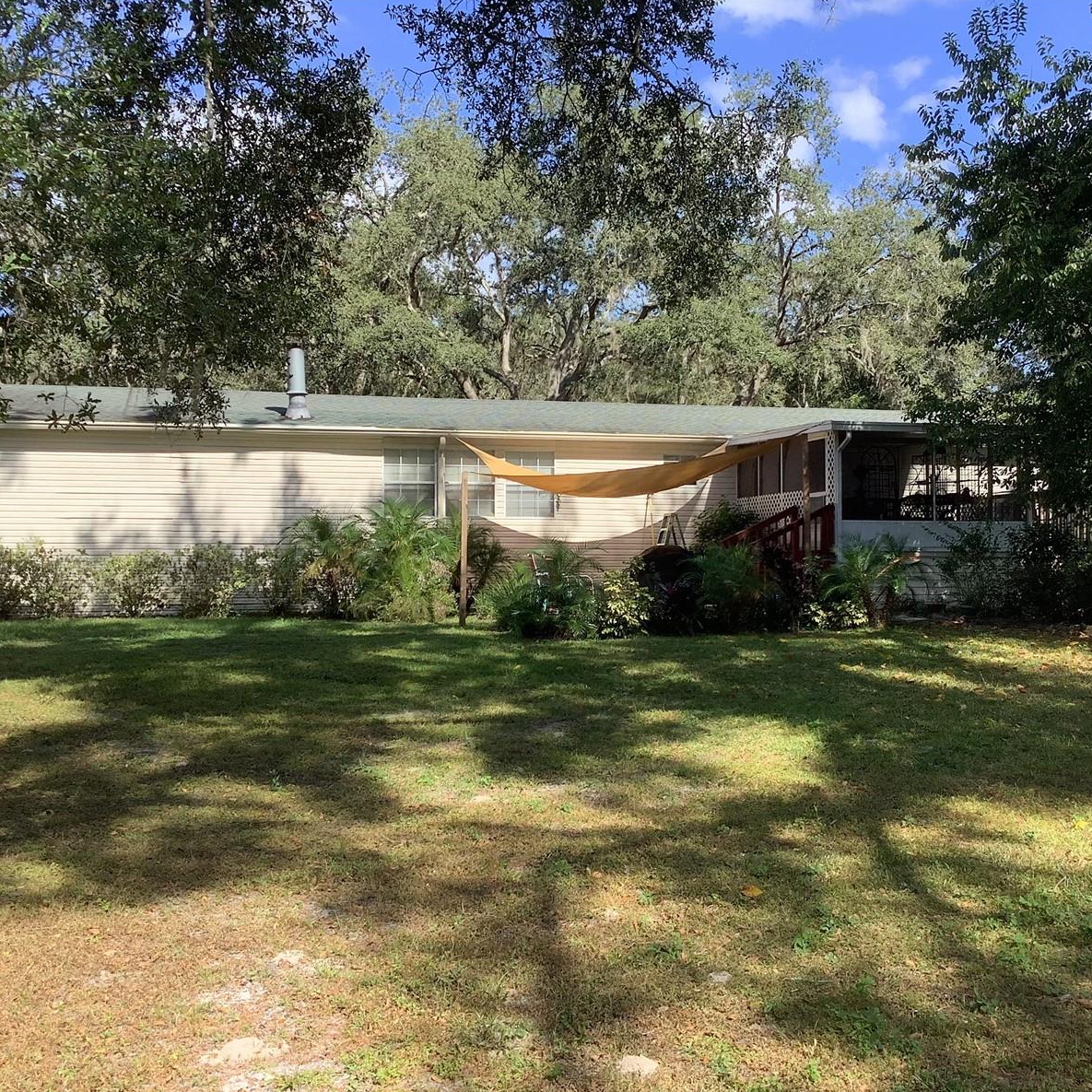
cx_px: 599
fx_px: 1321
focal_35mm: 37
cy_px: 549
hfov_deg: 44.9
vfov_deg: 44.9
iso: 25
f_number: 2.4
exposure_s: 1/407
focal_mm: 3.3
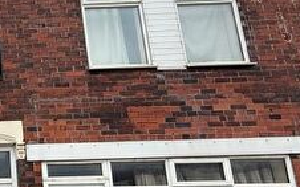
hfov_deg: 33.9
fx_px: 376
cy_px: 173
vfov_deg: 26.9
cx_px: -72
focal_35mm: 46
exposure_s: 1/475
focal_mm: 2.22
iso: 50
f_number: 2.2
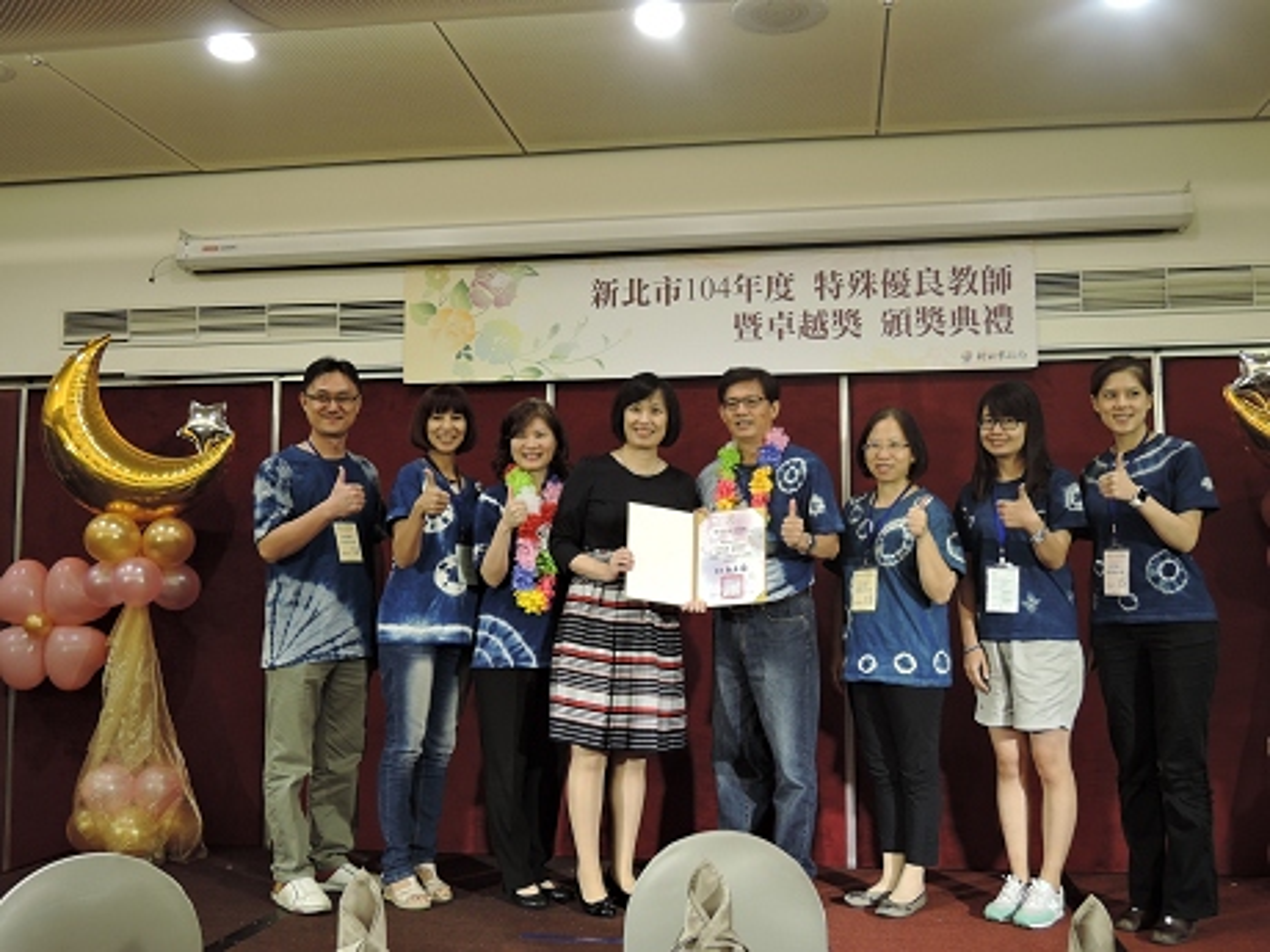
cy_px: 476
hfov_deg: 52.6
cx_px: 635
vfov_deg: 40.7
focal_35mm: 35
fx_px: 1284
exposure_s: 1/30
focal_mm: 7.5
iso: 220
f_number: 3.2
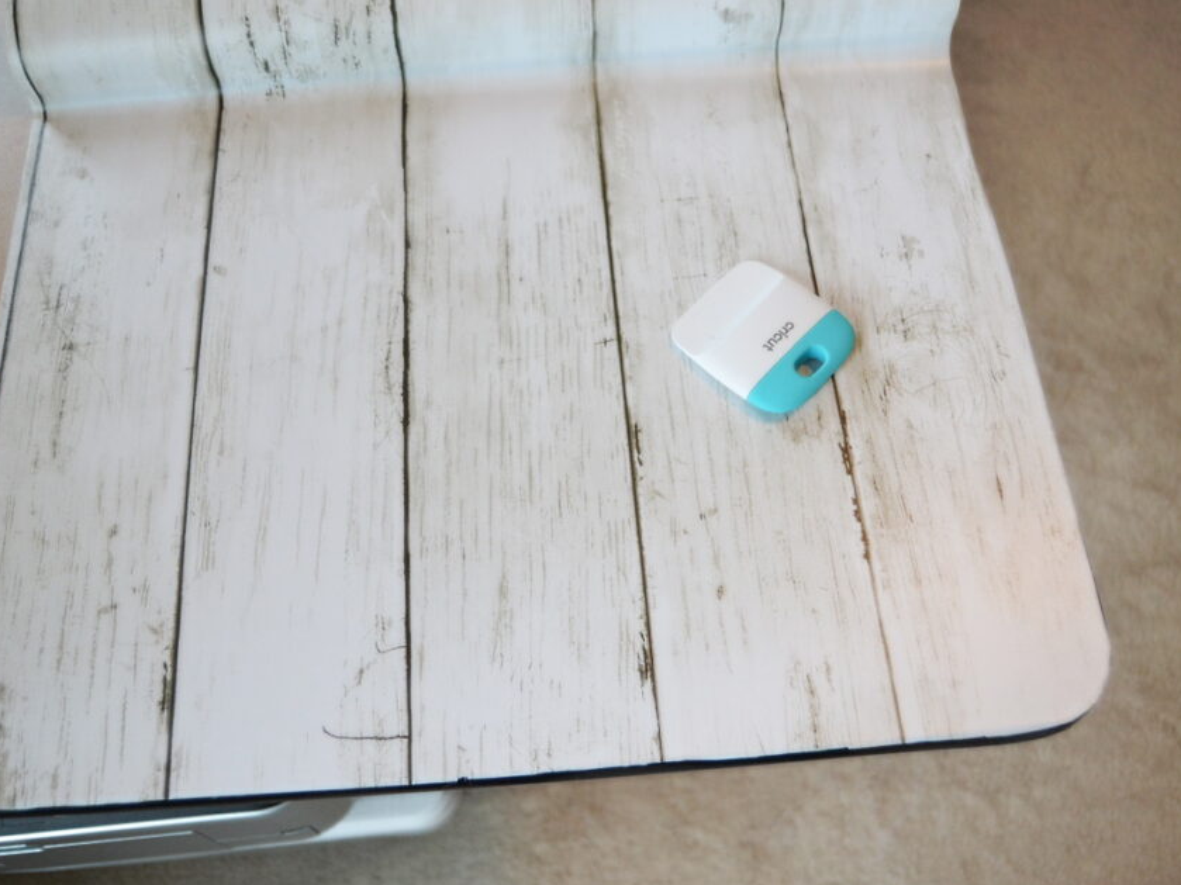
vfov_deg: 42.9
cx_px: 546
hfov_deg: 55.3
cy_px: 439
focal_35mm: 33
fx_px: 1126
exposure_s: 1/60
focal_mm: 20
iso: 1000
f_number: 3.5
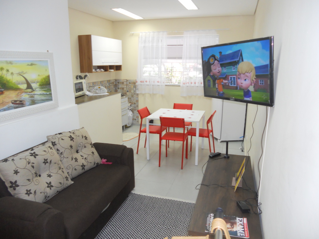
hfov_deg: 65.3
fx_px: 249
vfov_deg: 51.4
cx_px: 160
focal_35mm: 27
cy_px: 120
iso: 200
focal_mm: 4.9
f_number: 3.2
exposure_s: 1/30
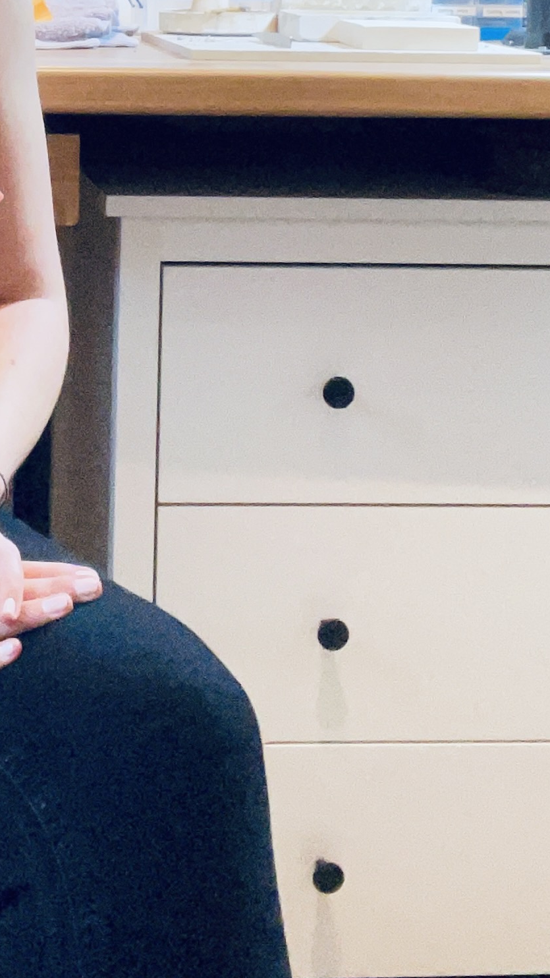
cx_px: -51
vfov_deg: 29.1
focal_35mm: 68
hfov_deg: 17.2
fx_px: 1763
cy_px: 11
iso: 400
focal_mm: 2.71
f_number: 2.2
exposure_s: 1/49
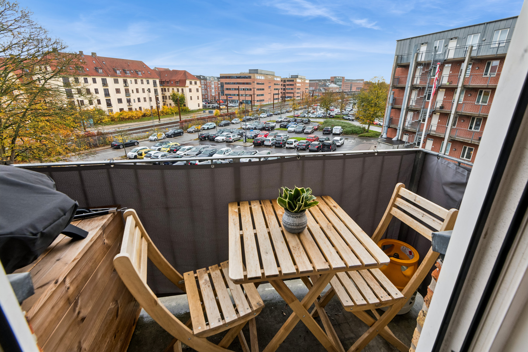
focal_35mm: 16
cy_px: 176
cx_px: 264
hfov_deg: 96.7
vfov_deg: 73.7
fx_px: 235
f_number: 11
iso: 800
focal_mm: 16
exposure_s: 1/25
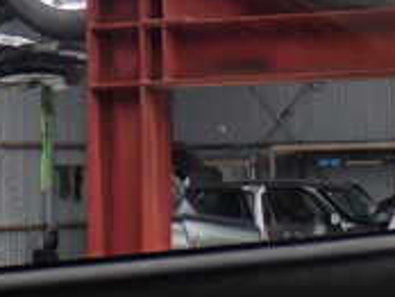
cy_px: -2
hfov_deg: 11.5
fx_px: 1965
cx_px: 159
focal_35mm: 172
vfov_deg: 8.6
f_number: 3.2
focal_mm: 9.01
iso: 100
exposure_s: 1/160
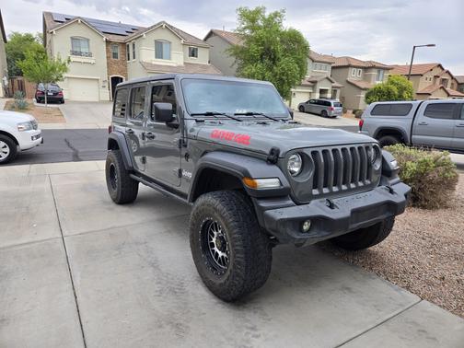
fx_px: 308
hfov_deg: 73.9
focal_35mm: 23
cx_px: 232
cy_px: 174
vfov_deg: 58.9
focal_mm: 5.4
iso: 25
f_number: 1.8
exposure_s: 1/559
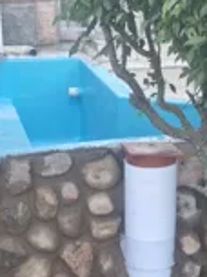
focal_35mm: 71
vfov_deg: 27.2
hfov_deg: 20.7
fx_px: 566
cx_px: 104
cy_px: 193
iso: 40
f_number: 2
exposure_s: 1/50
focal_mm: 5.9
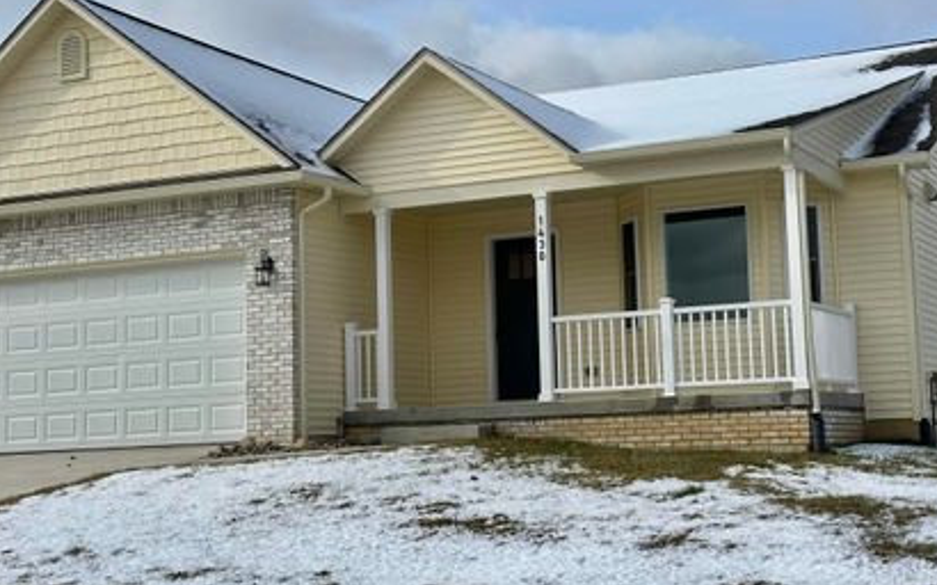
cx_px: 514
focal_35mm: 62
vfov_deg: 20.9
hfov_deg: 33.0
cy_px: 250
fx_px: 1583
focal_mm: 6.86
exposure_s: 1/6211
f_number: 1.78
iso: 64
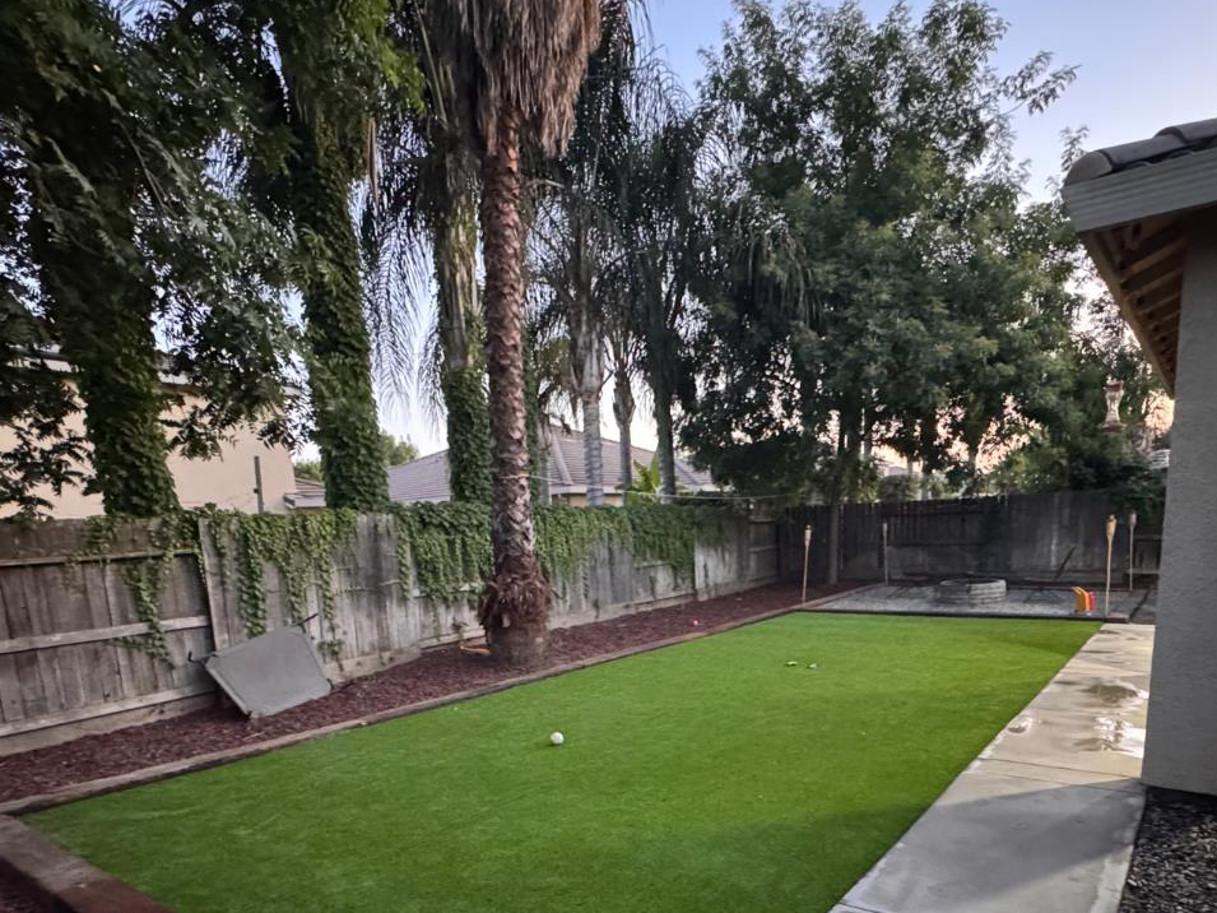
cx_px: 619
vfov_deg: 58.0
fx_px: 773
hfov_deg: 76.4
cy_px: 682
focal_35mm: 22
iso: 1600
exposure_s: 1/30
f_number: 2.2
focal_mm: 2.22
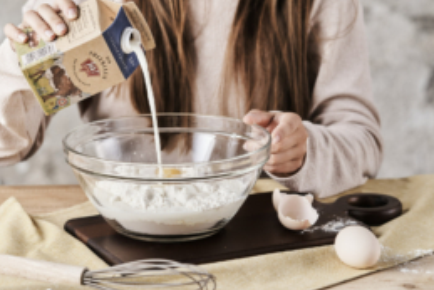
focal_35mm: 139
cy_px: 138
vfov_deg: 9.9
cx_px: 186
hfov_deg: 14.7
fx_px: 1677
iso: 250
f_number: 4
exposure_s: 1/200
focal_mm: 90
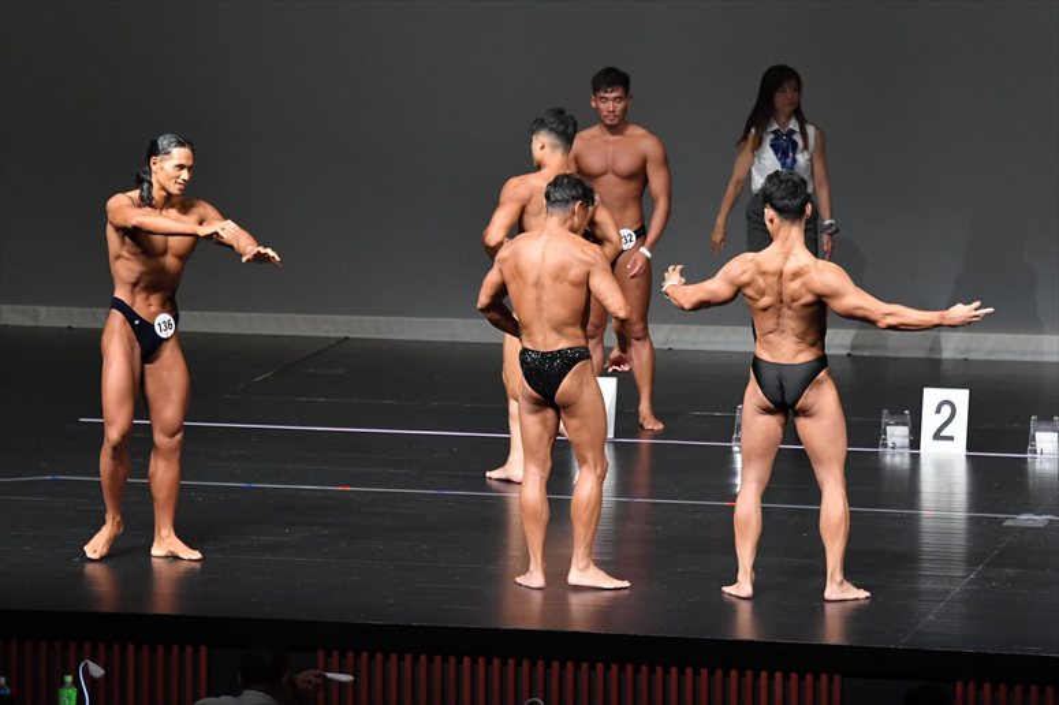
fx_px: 6380
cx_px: 530
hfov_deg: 9.5
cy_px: 352
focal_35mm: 217
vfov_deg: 6.3
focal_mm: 145
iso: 5000
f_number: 5.6
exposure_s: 1/400
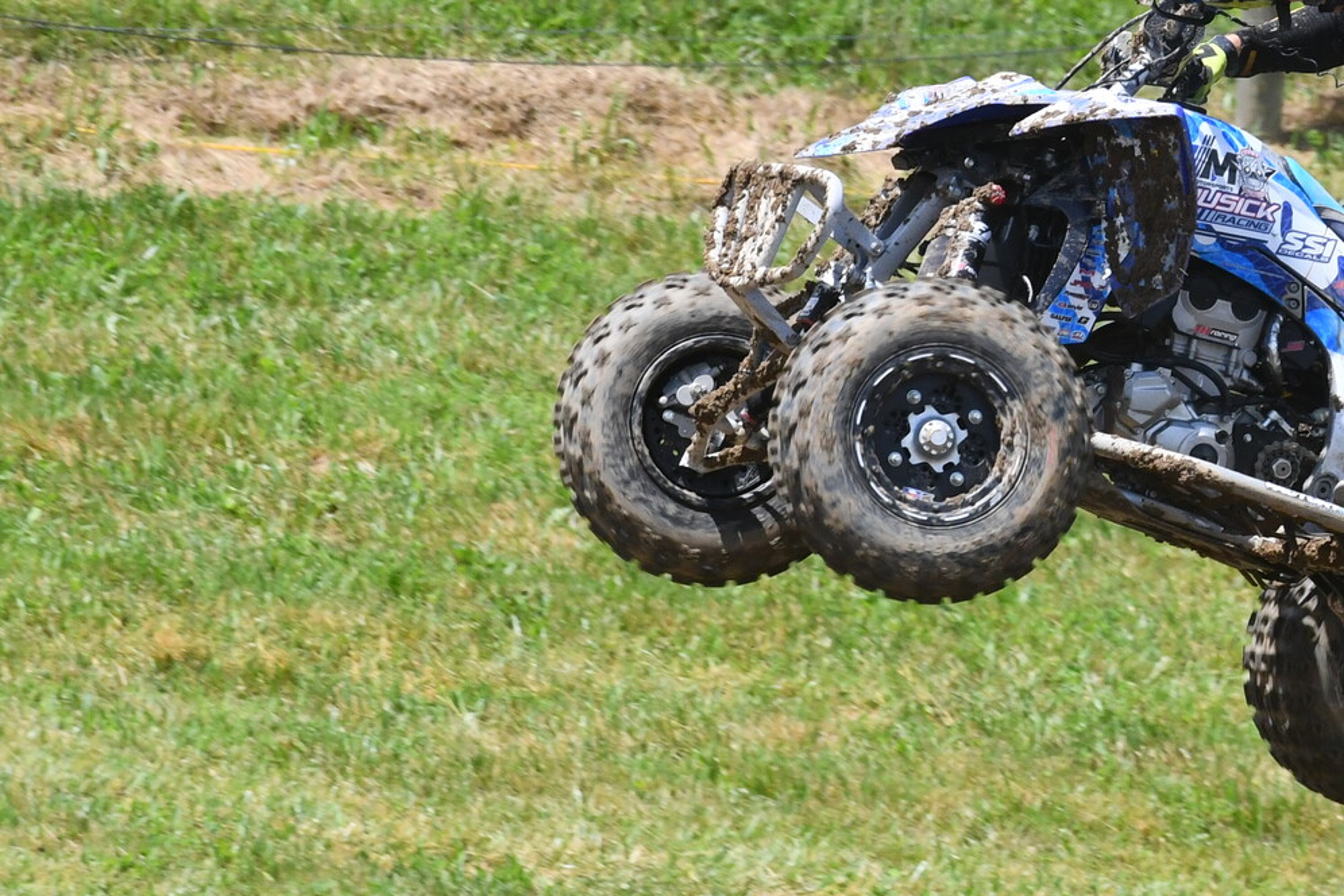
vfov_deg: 1.9
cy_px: 281
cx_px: 1403
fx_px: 26990
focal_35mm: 723
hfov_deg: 2.9
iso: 800
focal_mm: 200
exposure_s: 1/1600
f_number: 7.1
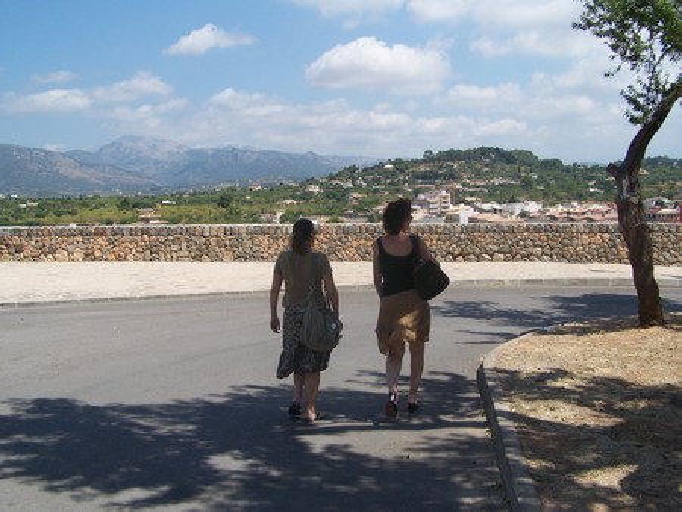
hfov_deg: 49.0
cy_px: 256
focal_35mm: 38
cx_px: 341
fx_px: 749
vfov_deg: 37.8
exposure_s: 1/800
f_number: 4
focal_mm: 6.3
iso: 80
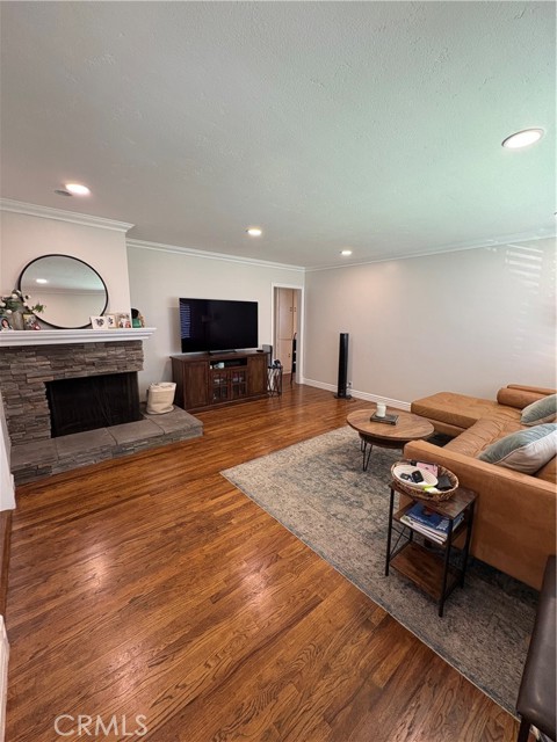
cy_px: 371
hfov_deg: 85.7
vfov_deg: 102.1
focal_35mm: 14
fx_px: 300
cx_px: 278
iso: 250
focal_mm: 2.22
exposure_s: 1/60
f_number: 2.2
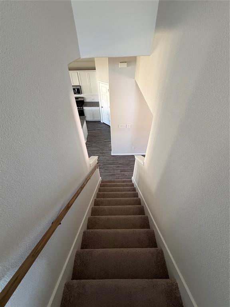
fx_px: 124
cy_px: 154
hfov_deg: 85.7
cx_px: 115
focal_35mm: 14
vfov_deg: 102.1
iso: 320
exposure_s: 1/74
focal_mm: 2.22
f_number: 2.2
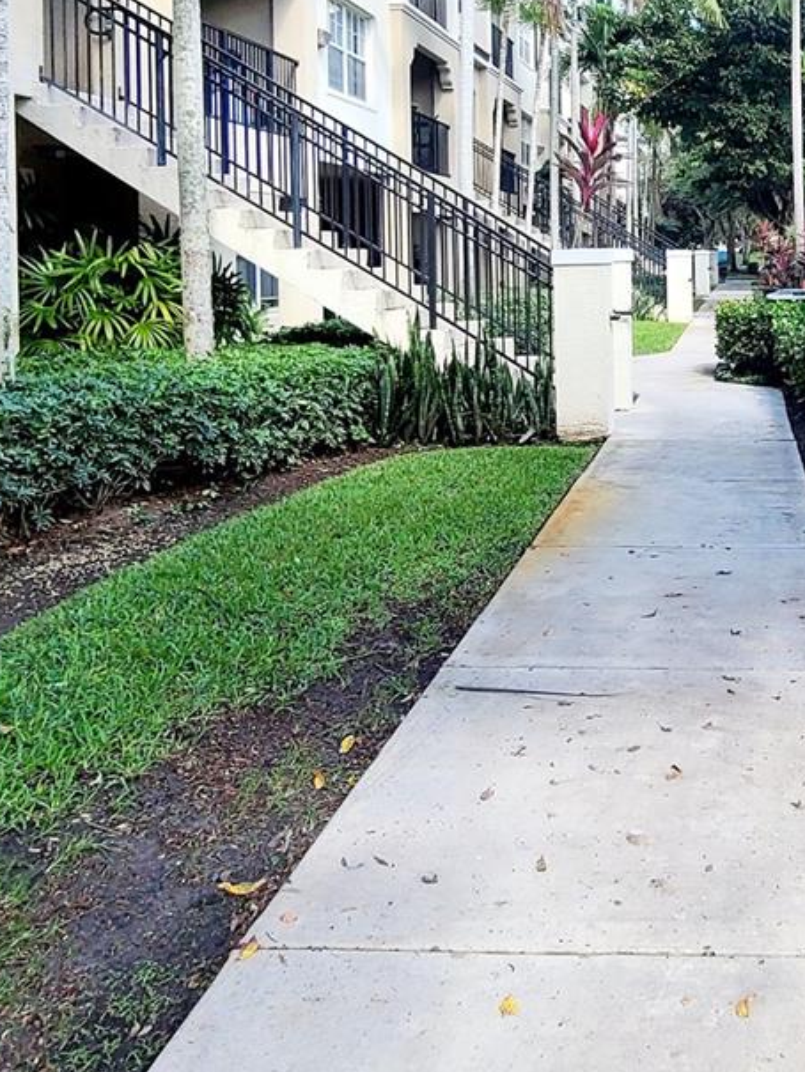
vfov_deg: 52.5
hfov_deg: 40.1
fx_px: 1023
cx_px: 711
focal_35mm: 33
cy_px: 250
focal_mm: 2.2
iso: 50
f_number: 2.2
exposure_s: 1/357
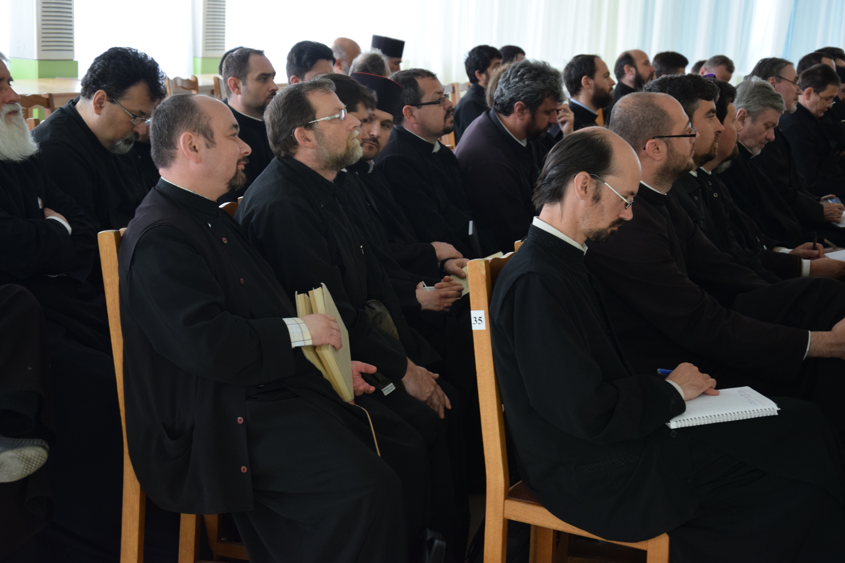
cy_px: 282
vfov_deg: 18.9
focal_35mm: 72
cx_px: 422
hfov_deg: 28.1
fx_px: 1690
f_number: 4.8
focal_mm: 48
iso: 1000
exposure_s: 1/30
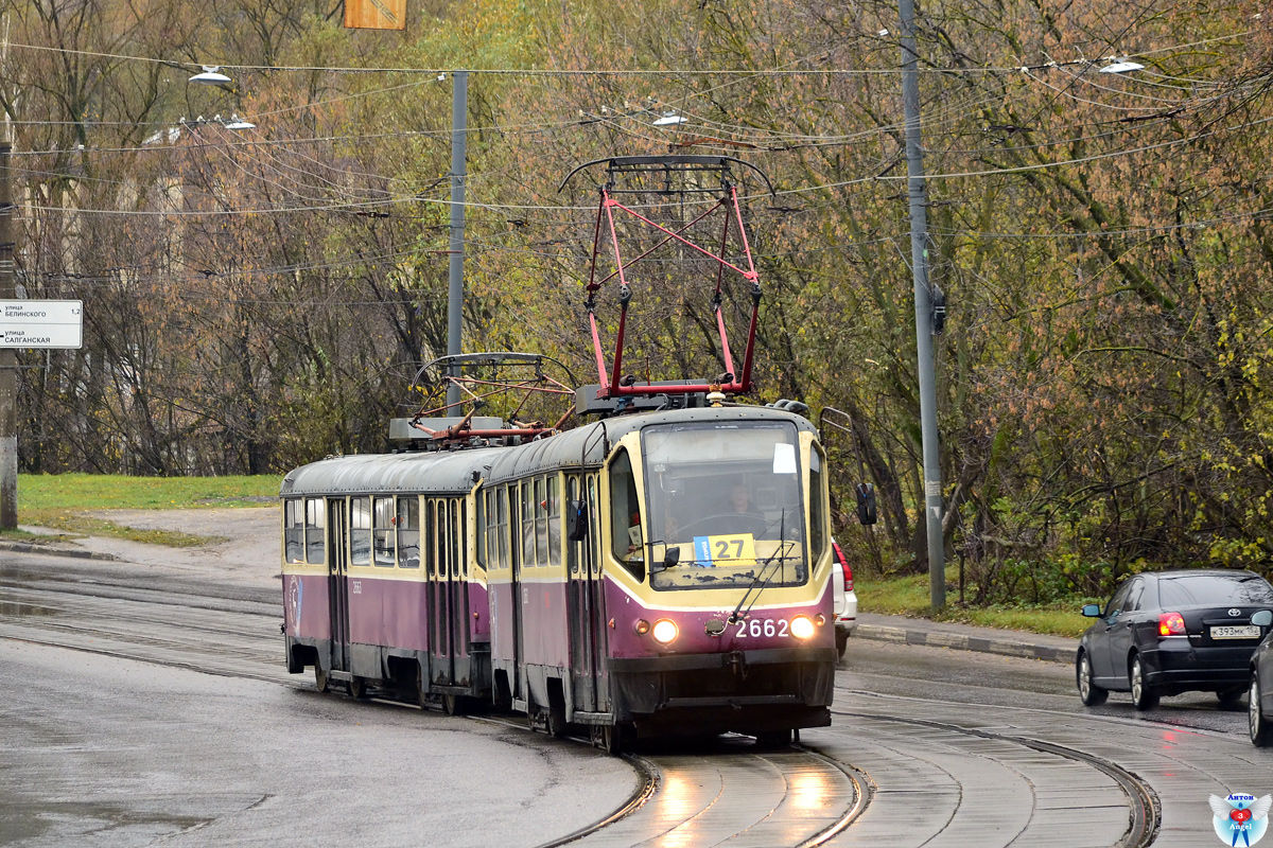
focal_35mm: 138
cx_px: 636
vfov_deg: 9.9
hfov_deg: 14.9
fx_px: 4879
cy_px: 424
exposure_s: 1/320
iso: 800
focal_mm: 92
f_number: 4.5
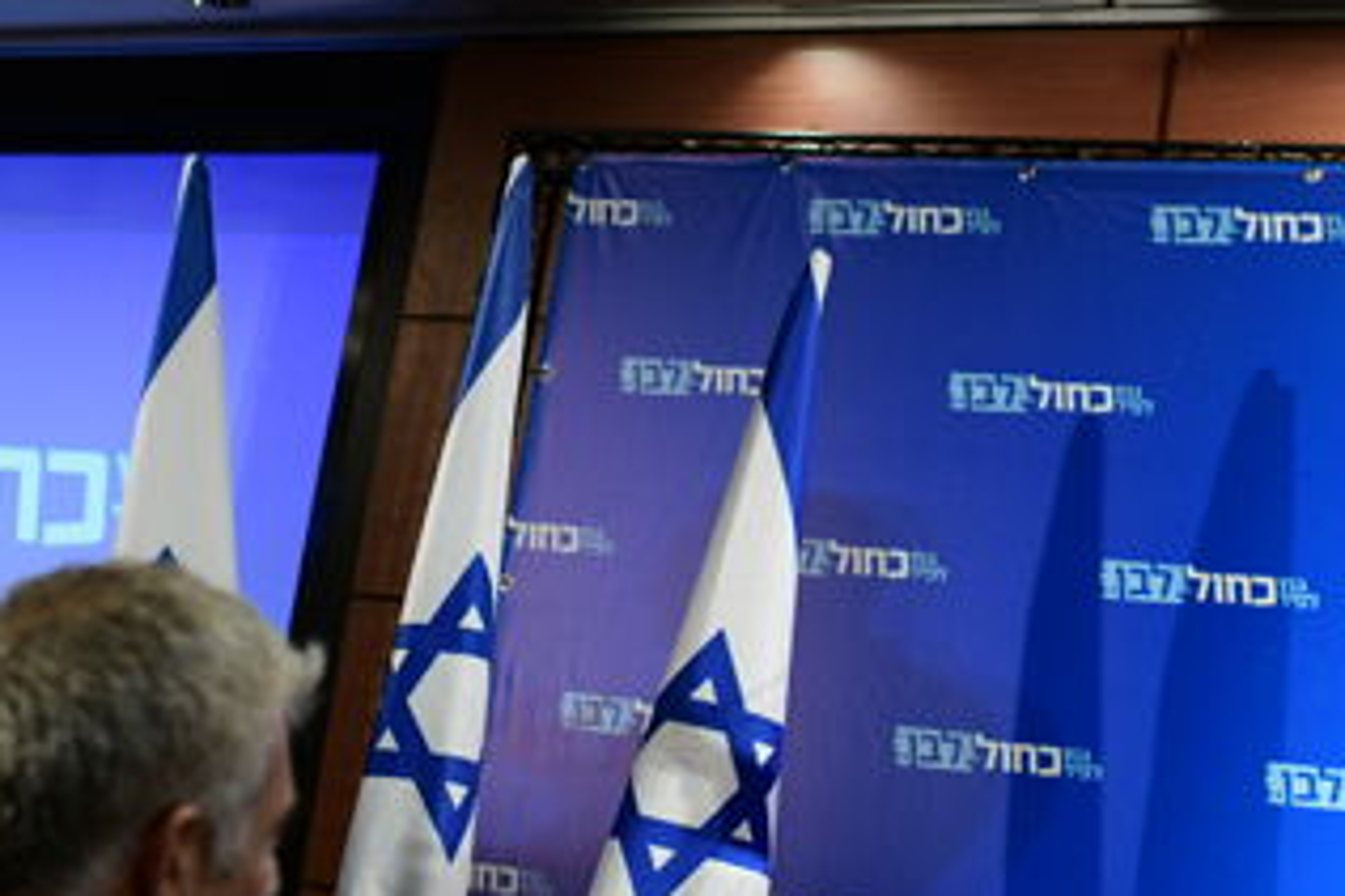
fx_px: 2987
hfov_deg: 25.3
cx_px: 776
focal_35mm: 80
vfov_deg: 17.0
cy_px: 444
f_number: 3.2
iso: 1250
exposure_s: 1/250
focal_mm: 35
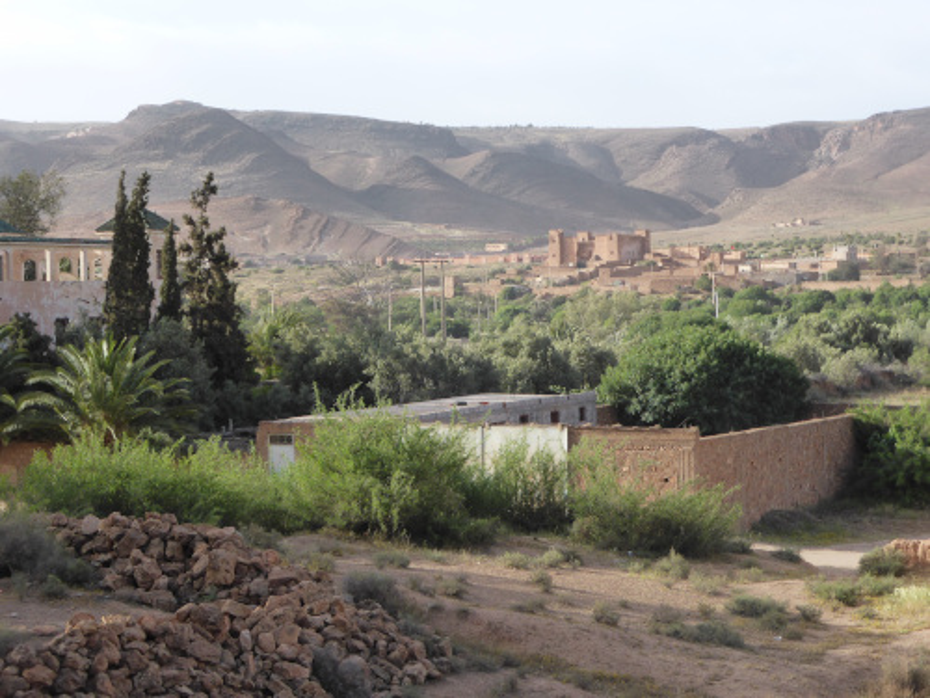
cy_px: 349
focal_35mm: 74
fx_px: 1988
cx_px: 465
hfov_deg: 26.3
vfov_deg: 19.9
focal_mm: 12.5
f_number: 5
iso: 160
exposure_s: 1/320
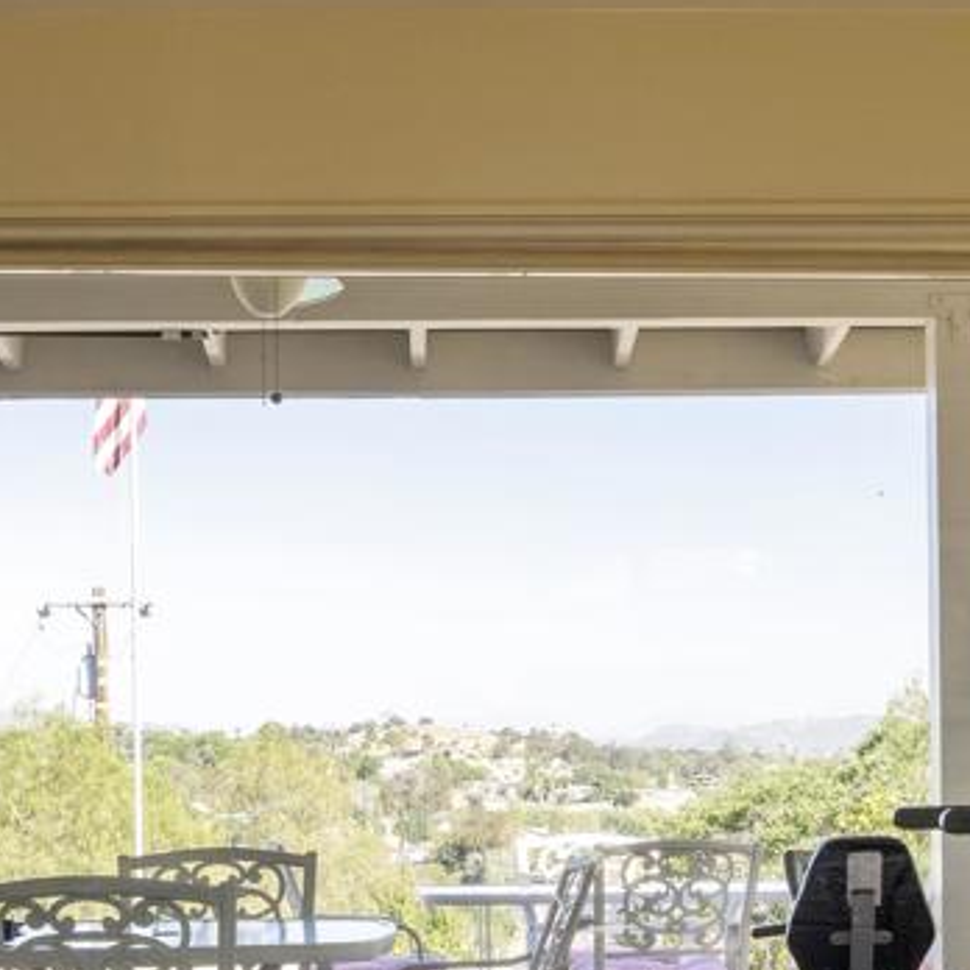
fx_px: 2378
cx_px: 527
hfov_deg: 23.1
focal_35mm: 75
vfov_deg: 22.7
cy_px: 782
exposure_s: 1/160
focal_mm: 30
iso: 200
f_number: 10
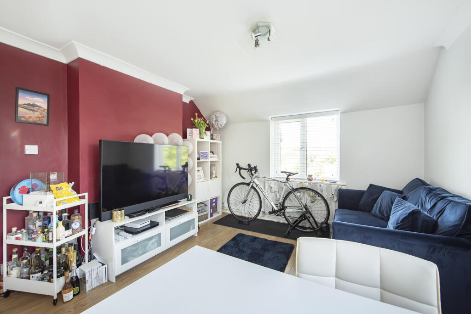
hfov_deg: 104.2
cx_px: 236
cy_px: 157
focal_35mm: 14
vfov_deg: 81.3
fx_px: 183
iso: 400
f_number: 9
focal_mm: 14
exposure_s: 1/20
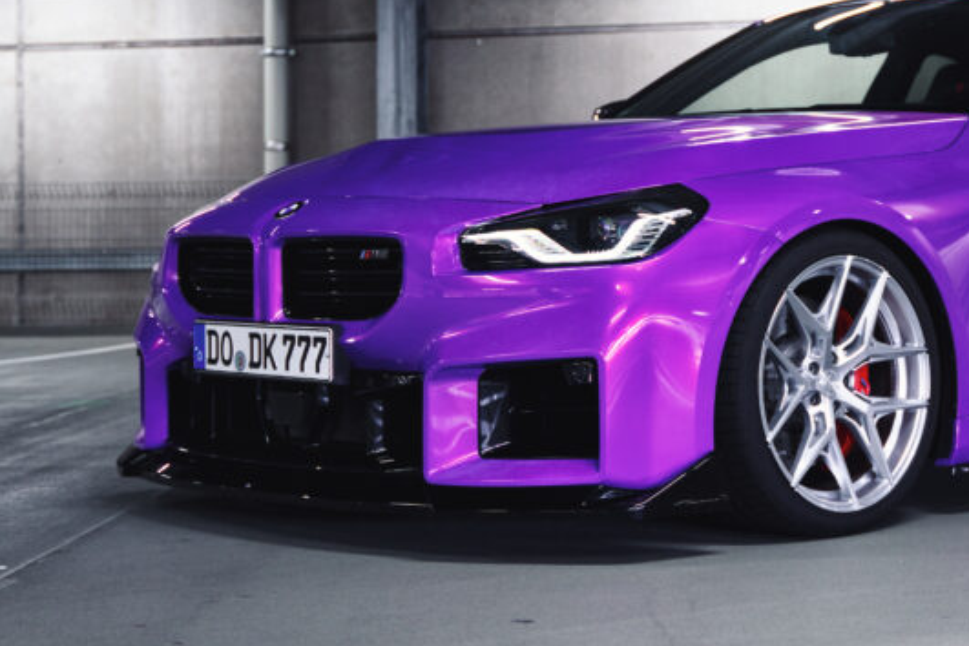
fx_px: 2222
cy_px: 204
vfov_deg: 16.5
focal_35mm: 83
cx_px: 774
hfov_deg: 24.2
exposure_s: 1/30
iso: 320
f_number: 3.2
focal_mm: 42.8
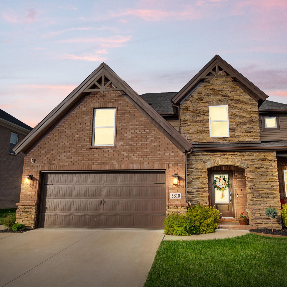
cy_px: 145
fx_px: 244
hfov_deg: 60.7
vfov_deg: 60.9
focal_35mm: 26
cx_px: 165
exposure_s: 1/320
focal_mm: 12
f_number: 4.8
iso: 80
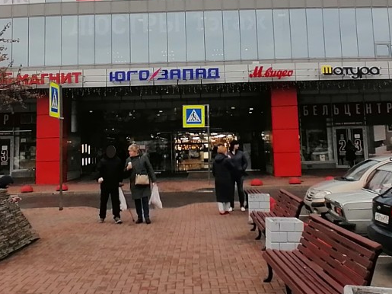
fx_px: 498
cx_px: 200
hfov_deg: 43.0
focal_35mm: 44
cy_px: 89
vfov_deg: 32.5
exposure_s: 1/435
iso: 50
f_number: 2.4
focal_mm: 1.78
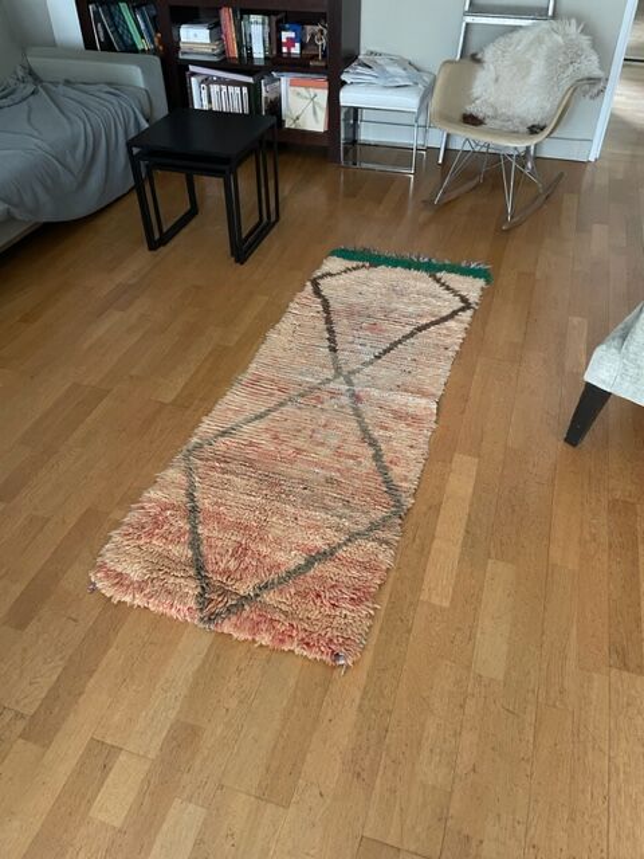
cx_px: 322
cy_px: 430
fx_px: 645
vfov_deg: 67.3
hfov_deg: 53.1
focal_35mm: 26
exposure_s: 1/30
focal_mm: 4.2
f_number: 1.6
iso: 640
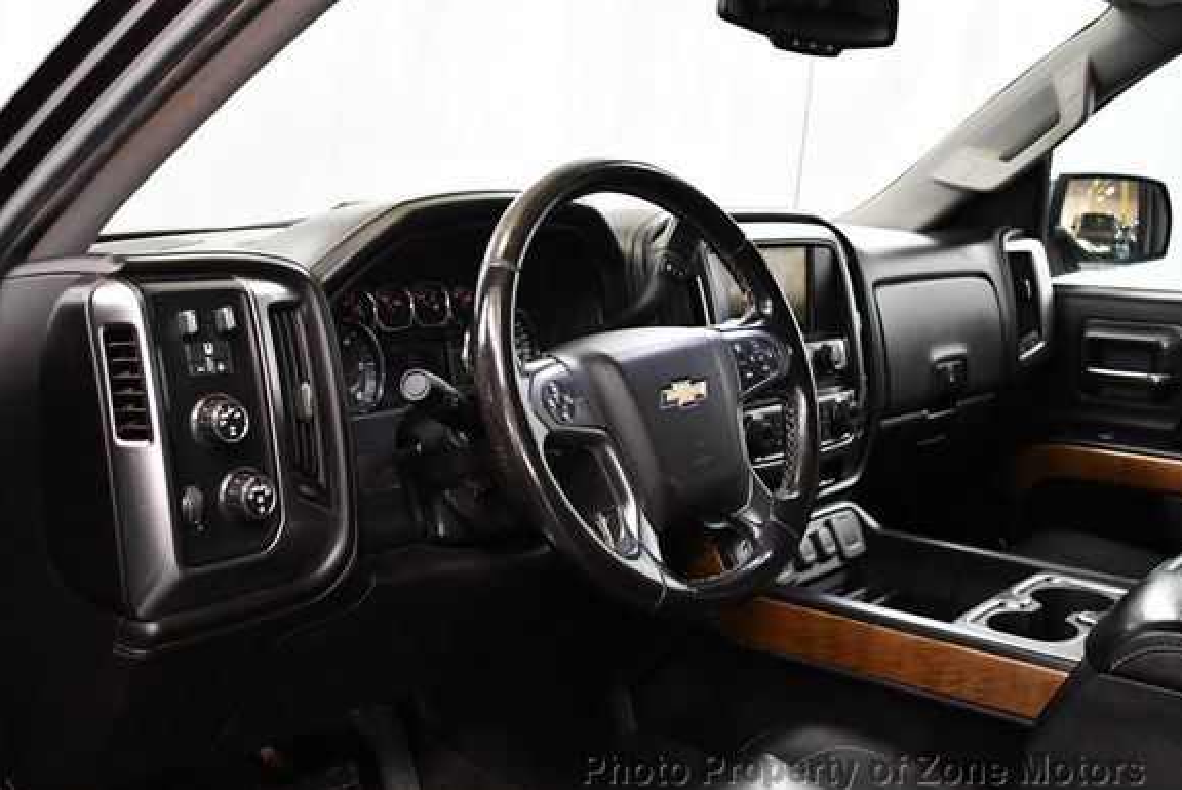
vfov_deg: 33.4
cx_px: 556
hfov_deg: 48.4
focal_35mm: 40
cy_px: 369
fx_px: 1314
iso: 3200
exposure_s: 1/125
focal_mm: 18
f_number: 3.5
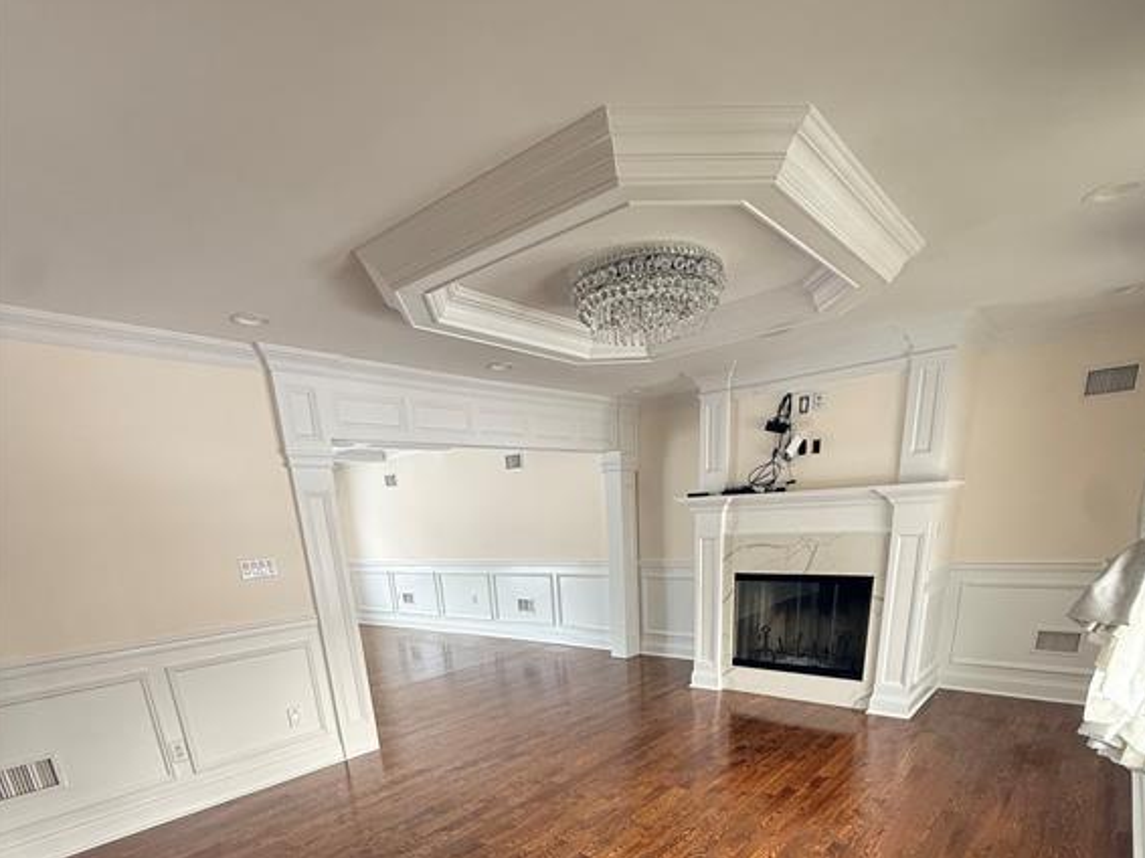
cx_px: 577
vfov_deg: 60.7
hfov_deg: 84.7
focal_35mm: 19
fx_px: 628
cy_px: 733
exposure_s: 1/99
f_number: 2.2
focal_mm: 2.22
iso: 160
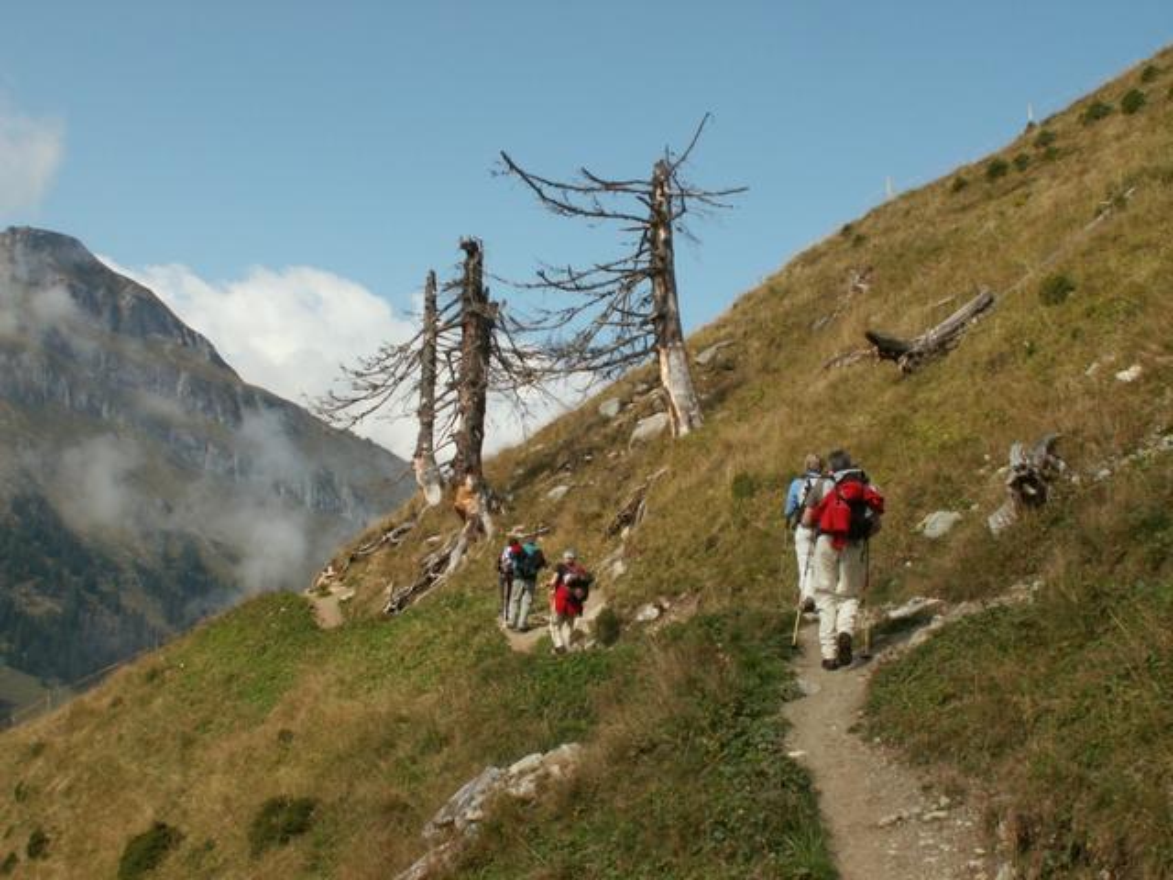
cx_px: 586
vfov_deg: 33.6
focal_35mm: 43
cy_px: 440
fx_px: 1457
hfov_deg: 43.9
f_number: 8
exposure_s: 1/160
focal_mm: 7.22
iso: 50
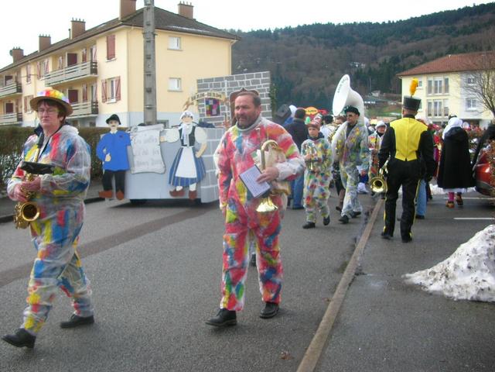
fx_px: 500
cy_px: 186
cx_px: 248
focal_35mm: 35
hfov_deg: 52.6
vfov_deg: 40.7
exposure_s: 1/268
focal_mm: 5.8
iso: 50
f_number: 2.8
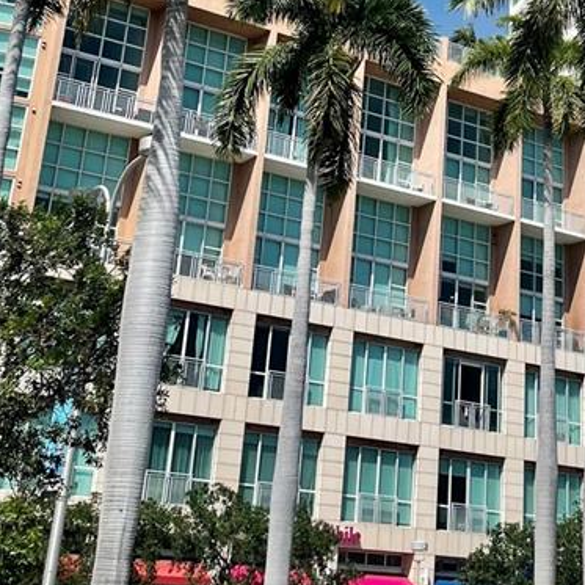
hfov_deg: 23.1
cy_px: -42
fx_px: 1415
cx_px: 452
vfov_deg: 22.2
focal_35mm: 74
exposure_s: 1/6897
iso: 32
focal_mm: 4.2
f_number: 1.6
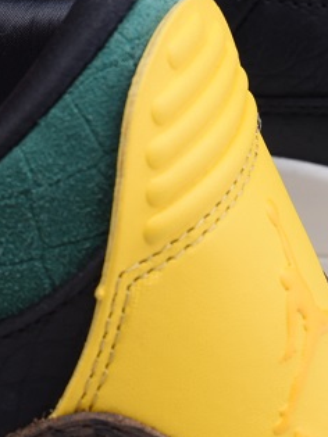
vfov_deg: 11.2
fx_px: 2225
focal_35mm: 176
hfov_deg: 8.3
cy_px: 113
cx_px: -82
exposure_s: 1/125
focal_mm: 48
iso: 100
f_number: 11
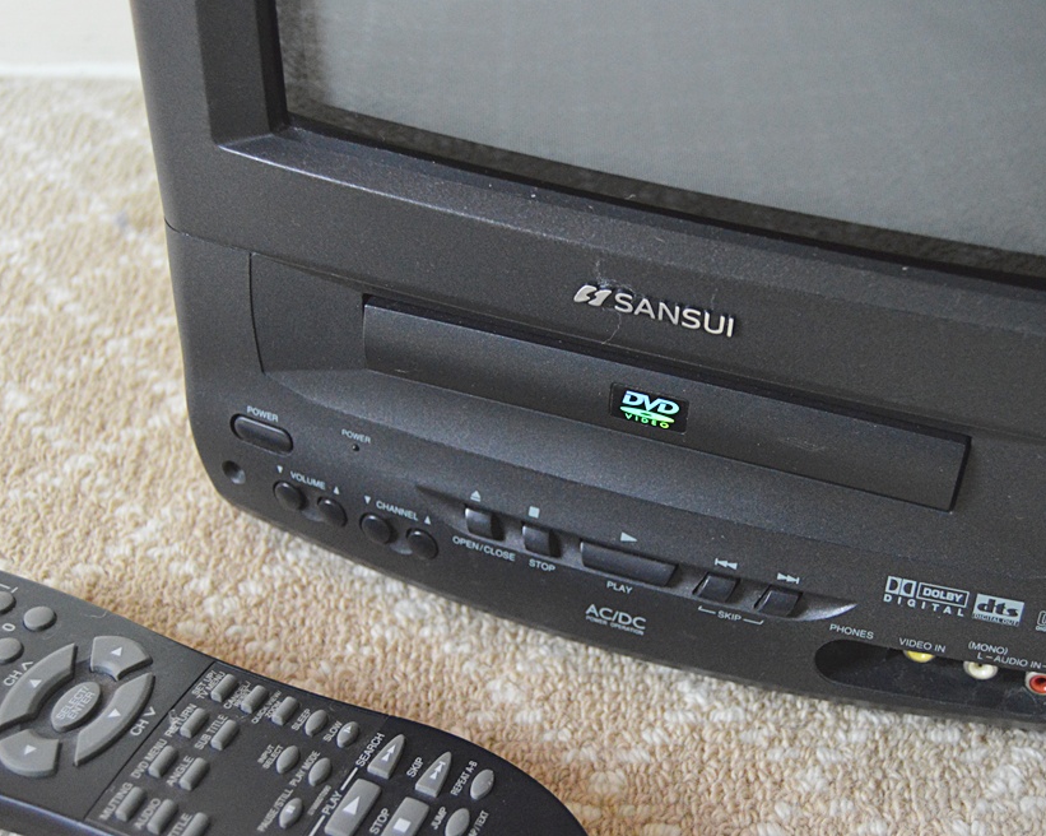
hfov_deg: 38.7
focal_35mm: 48
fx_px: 1485
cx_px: 606
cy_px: 414
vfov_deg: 31.4
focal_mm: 28
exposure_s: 1/50
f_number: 4
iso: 3200
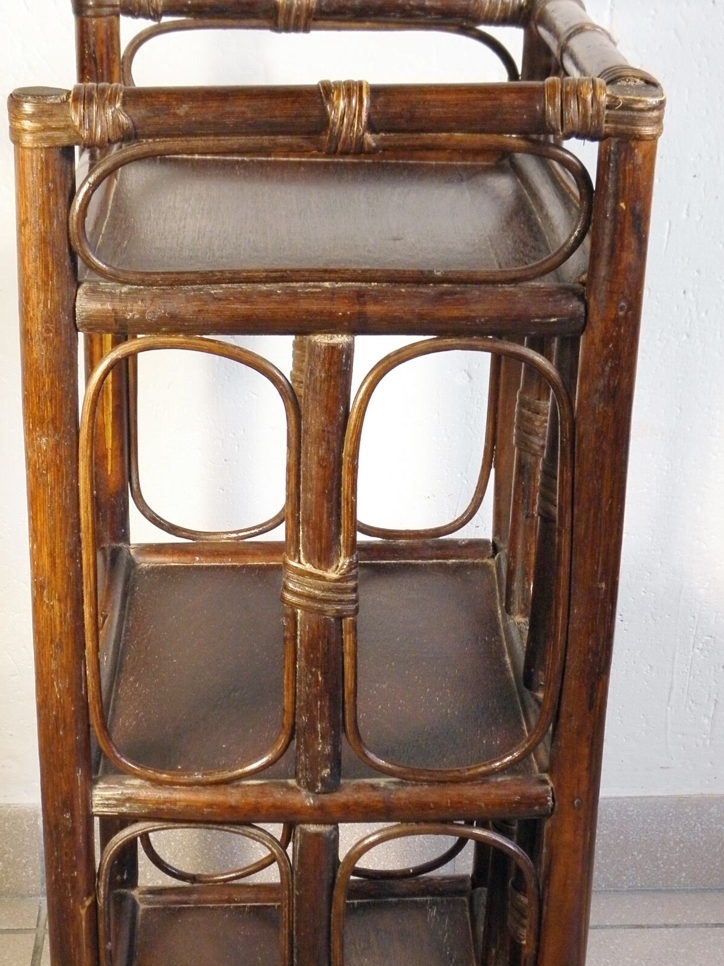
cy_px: 627
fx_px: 1979
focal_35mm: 71
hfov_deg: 20.7
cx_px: 339
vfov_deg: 27.3
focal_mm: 7.9
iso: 200
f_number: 3.9
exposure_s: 1/30
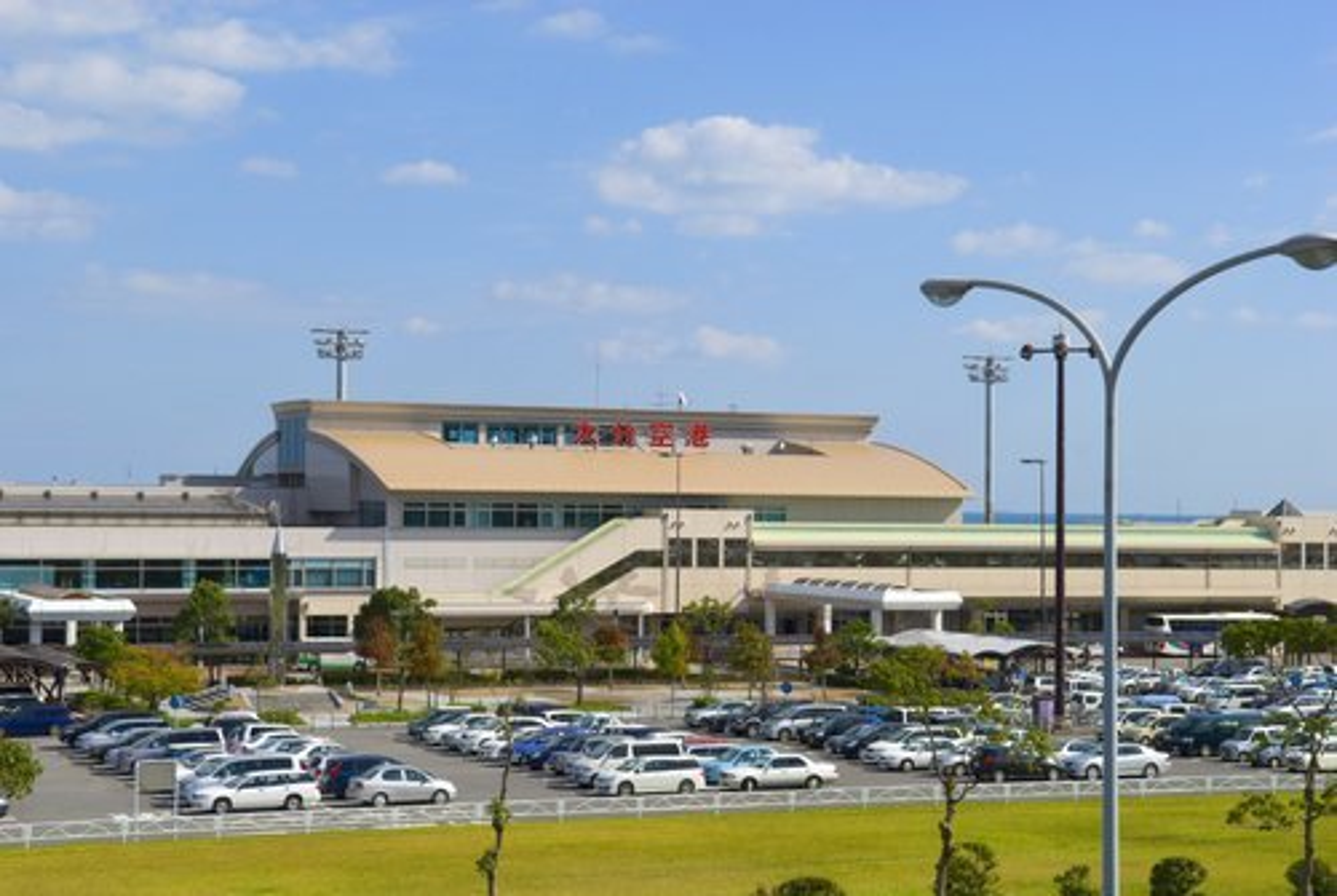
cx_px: 668
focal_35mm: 66
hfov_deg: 30.5
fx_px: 2455
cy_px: 448
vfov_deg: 20.7
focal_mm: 44
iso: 250
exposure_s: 1/500
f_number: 10
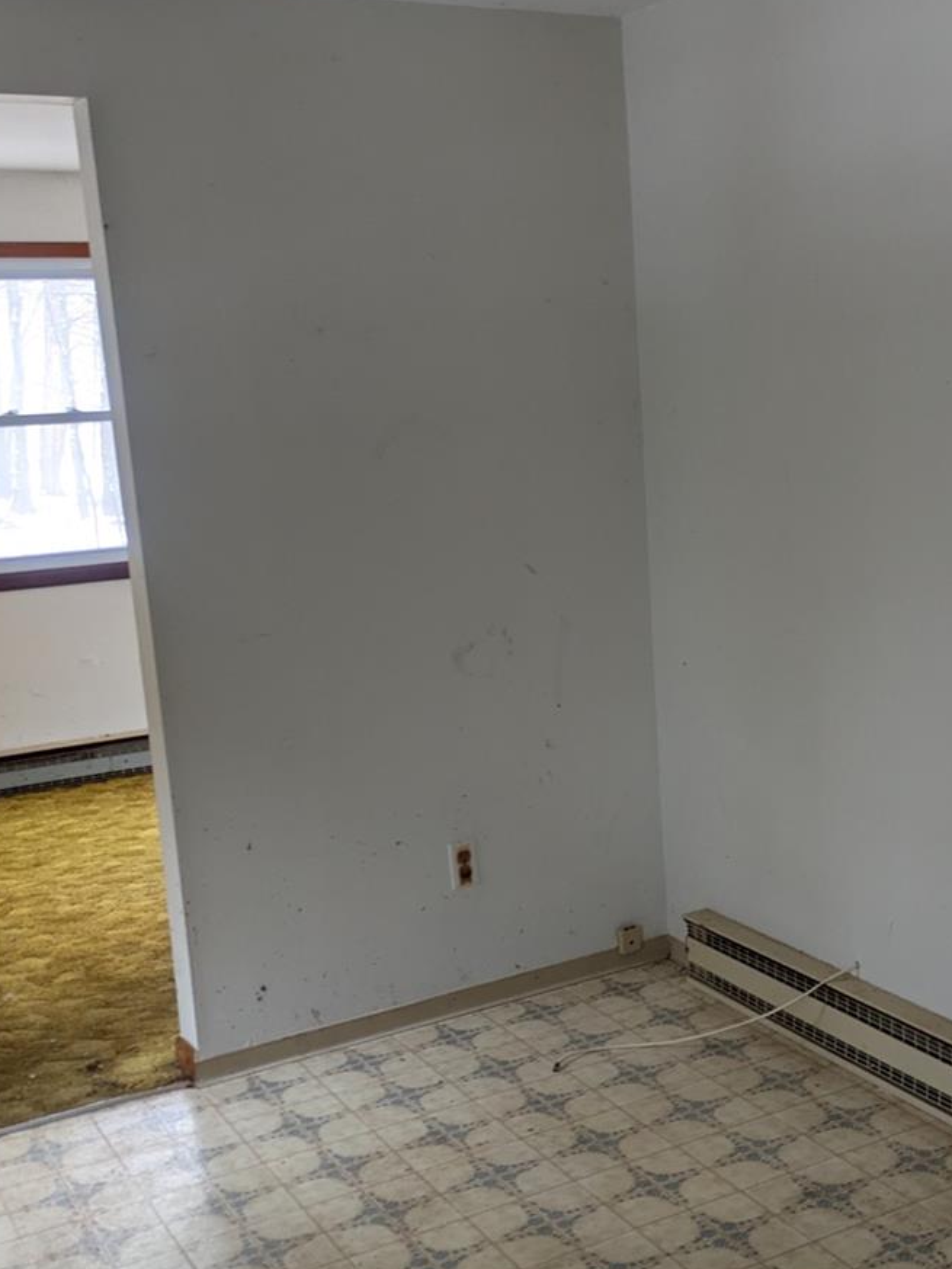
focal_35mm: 44
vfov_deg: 42.8
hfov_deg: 32.4
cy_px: 750
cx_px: 679
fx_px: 1613
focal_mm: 5.43
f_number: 1.89
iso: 112
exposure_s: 1/30
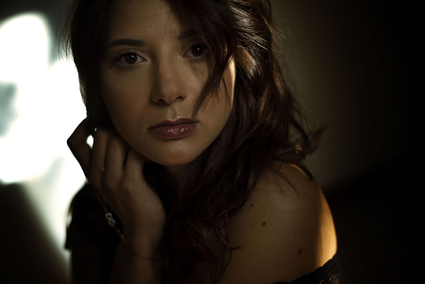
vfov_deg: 27.0
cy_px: 142
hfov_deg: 39.6
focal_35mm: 50
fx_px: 590
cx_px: 212
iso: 64
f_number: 2
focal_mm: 50
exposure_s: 1/200
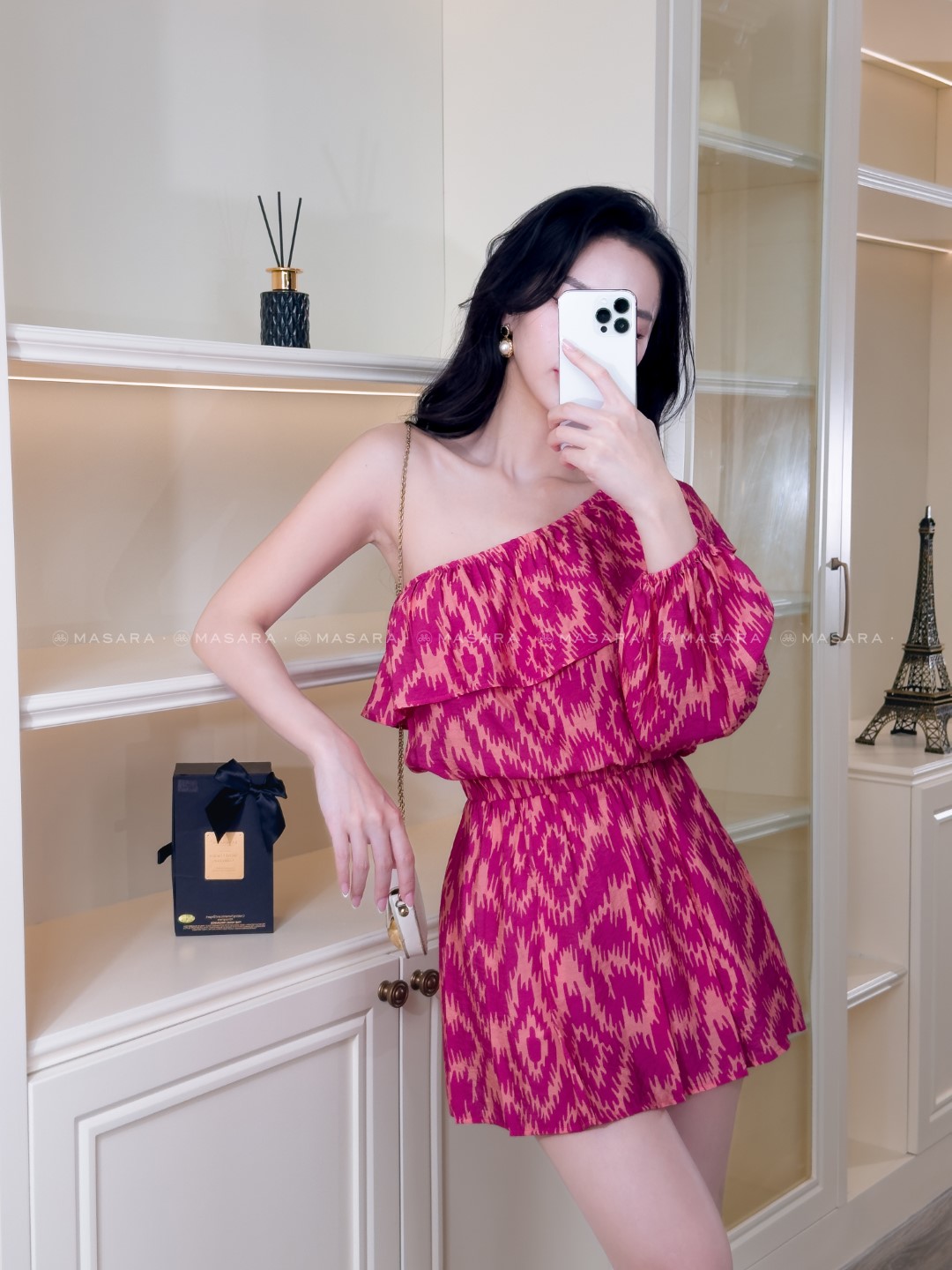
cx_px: 476
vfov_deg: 39.7
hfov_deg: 30.3
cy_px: 635
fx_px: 1760
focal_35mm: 48
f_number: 1.8
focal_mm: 6.86
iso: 64
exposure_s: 1/600
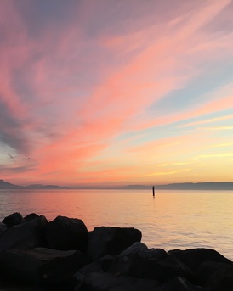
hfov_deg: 38.0
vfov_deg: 48.0
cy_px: 146
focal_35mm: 38
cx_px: 55
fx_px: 328
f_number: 2.2
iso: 25
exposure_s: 1/33
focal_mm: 4.15
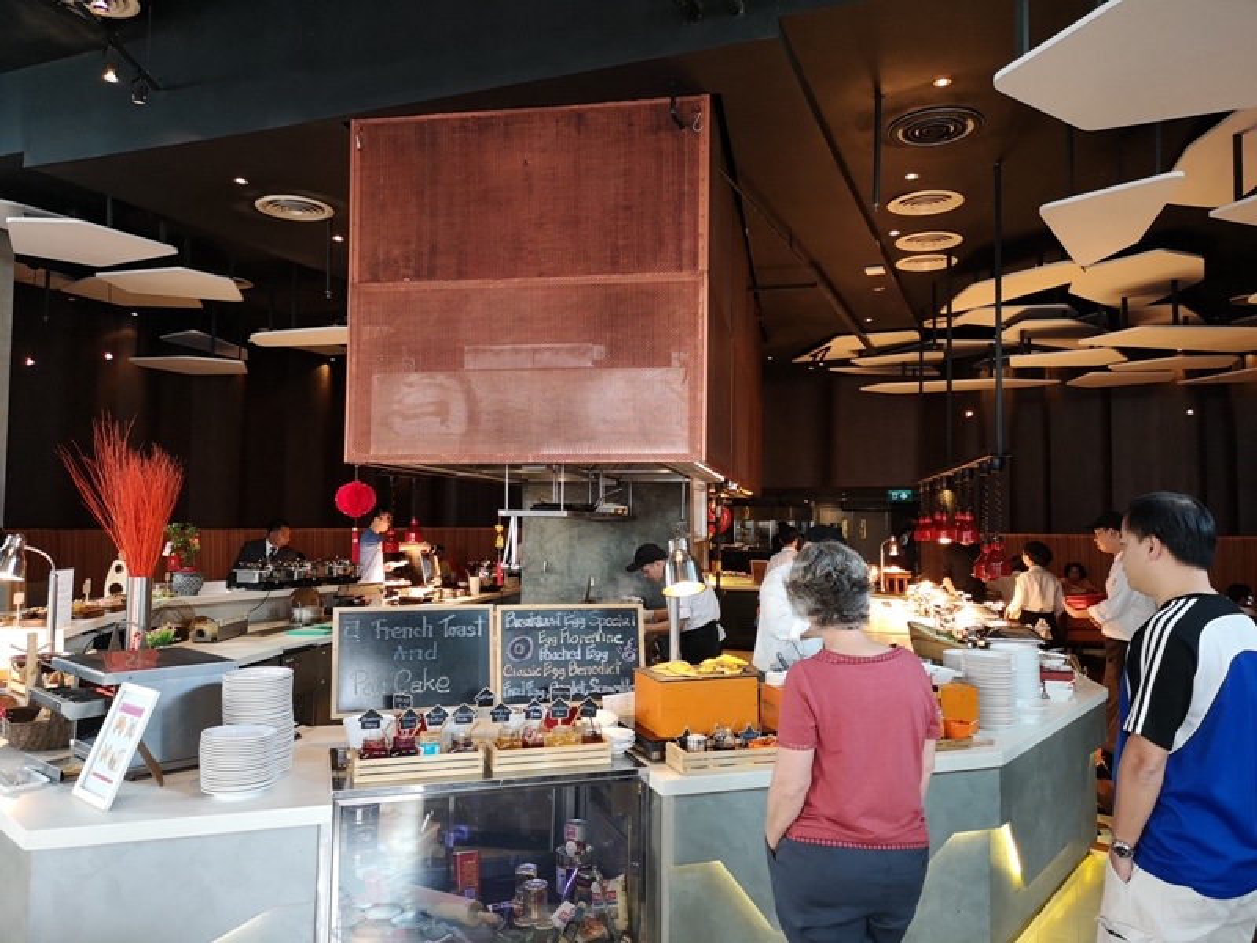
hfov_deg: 65.3
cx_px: 628
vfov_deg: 51.4
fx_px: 980
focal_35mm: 27
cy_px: 472
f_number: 1.8
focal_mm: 3.95
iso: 500
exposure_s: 1/100
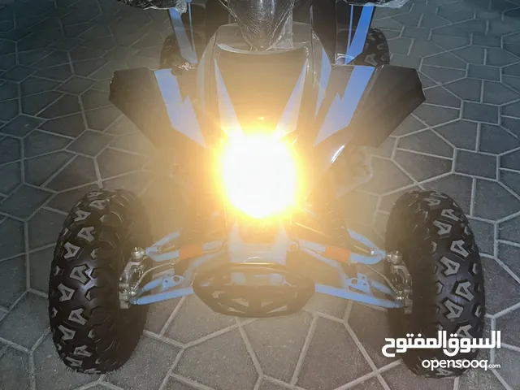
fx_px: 361
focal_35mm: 24
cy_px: 195
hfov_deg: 71.6
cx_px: 260
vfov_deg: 56.8
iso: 100
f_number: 1.78
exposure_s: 1/17
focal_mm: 6.86
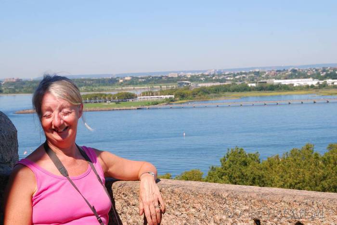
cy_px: 112
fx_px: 675
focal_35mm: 72
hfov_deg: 28.1
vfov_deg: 19.0
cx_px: 168
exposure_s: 1/80
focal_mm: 48
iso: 100
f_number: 14
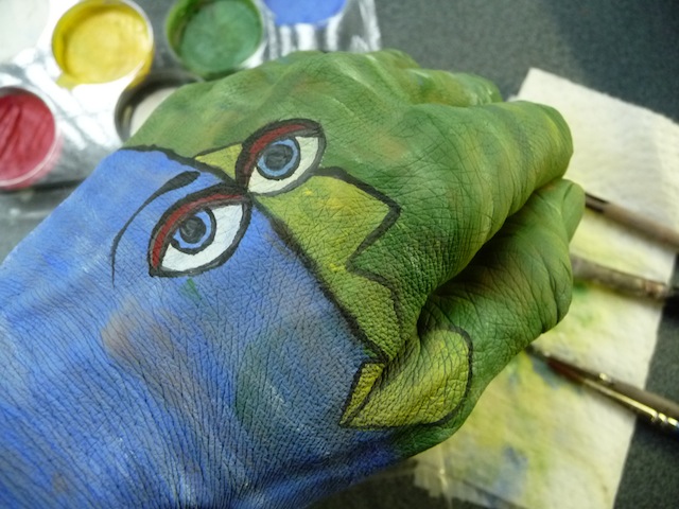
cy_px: 254
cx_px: 340
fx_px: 549
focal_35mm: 28
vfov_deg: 49.7
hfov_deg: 63.4
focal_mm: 4.7
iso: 400
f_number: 3.3
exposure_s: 1/13
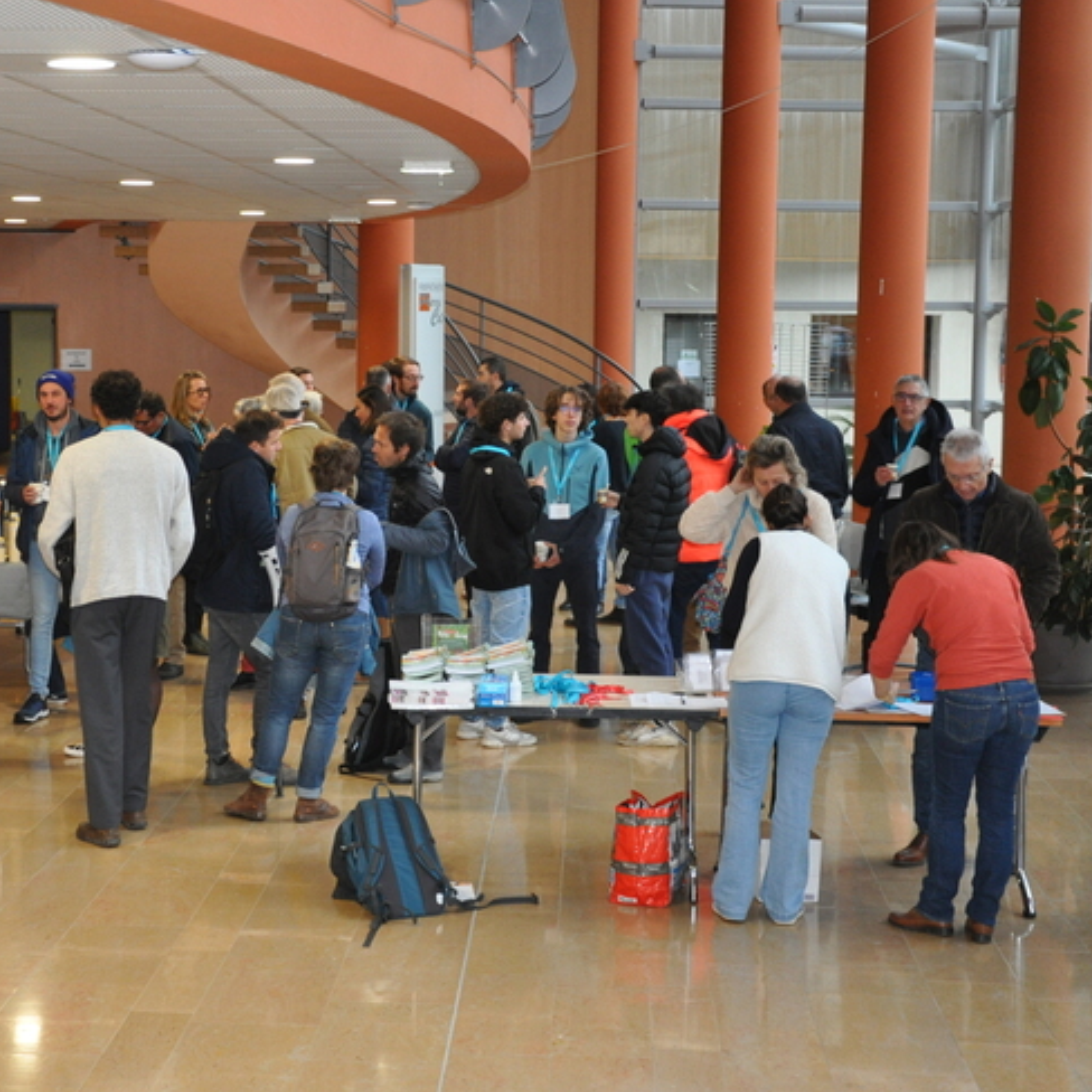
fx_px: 2534
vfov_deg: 24.3
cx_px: 360
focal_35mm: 71
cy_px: 506
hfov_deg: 24.2
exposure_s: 1/60
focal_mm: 34
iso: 800
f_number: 4.2
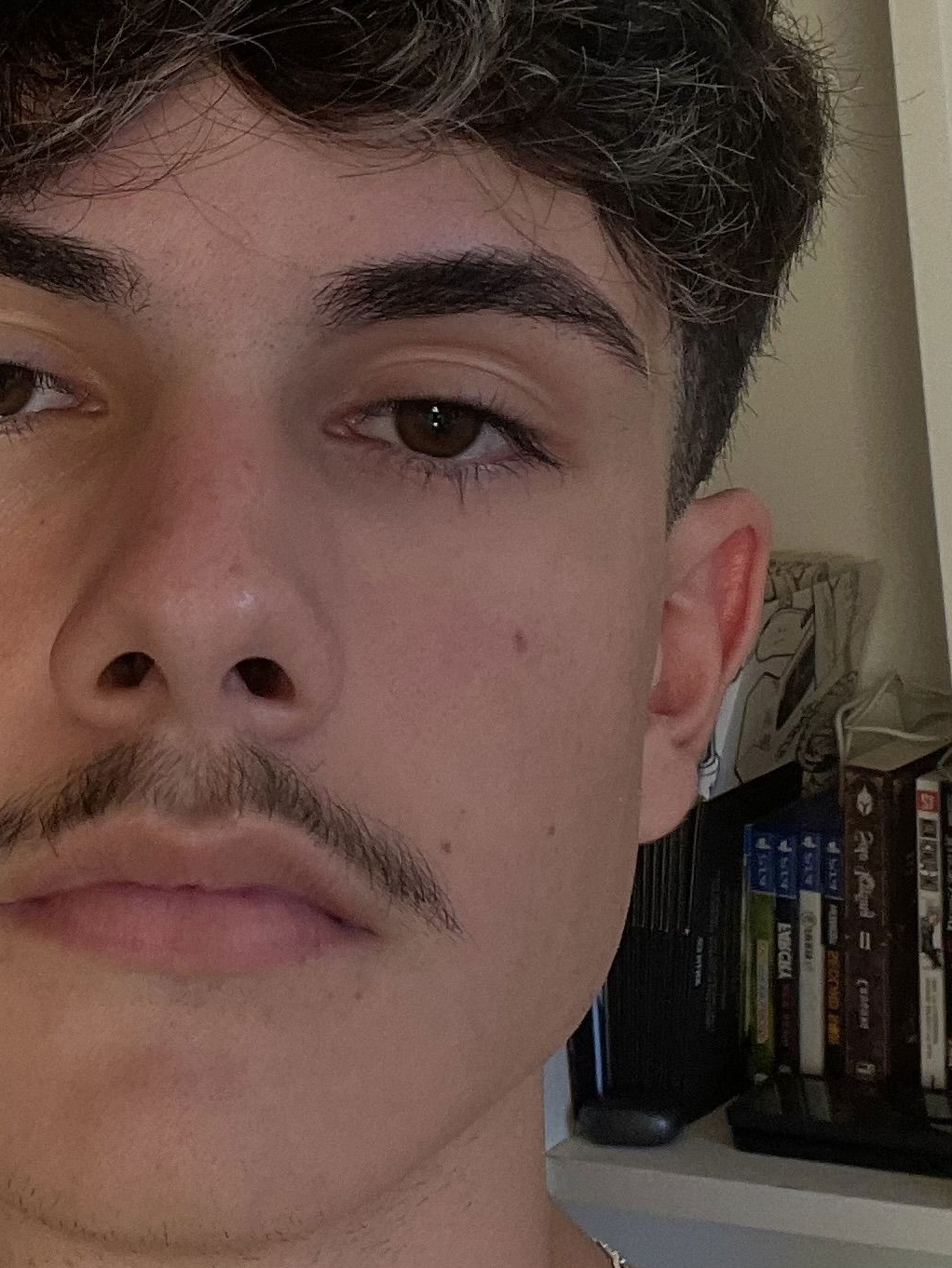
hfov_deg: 21.2
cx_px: 100
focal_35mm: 68
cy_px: 466
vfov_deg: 28.4
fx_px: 2493
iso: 100
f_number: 2.2
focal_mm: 2.71
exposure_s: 1/108
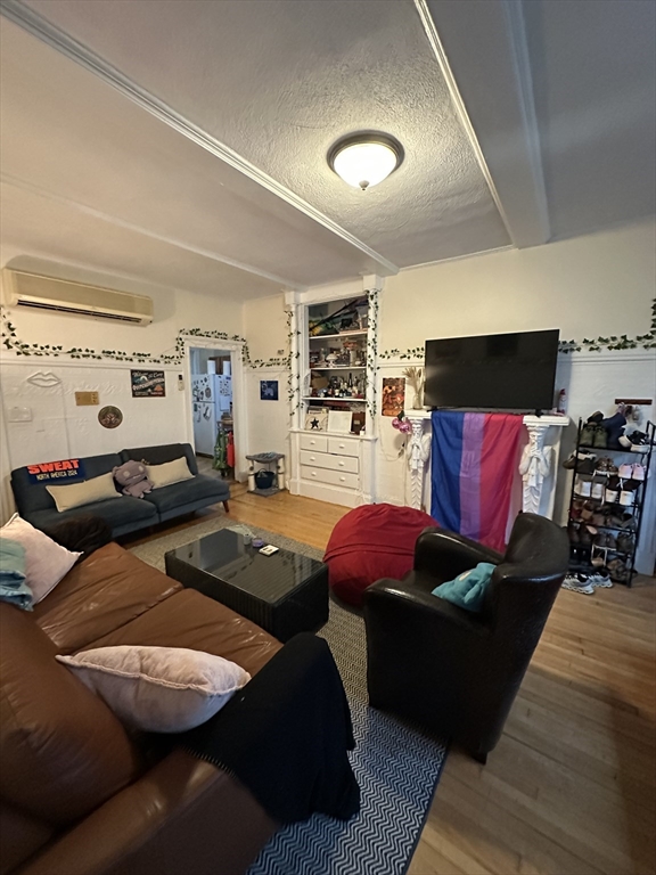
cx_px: 328
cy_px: 438
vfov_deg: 102.1
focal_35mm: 14
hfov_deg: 85.7
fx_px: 354
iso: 1250
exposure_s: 1/60
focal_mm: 2.22
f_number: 2.2
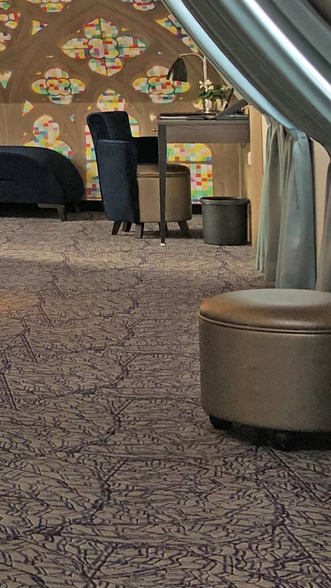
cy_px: 96
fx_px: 1451
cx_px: -497
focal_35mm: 93
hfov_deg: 10.8
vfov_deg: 22.5
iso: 25
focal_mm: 3.99
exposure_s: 1/33
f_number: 1.8
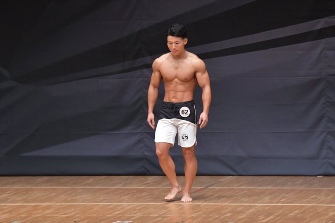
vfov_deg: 4.8
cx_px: 168
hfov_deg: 7.2
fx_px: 2651
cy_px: 112
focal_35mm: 285
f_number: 5.6
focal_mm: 190
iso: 6400
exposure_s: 1/400
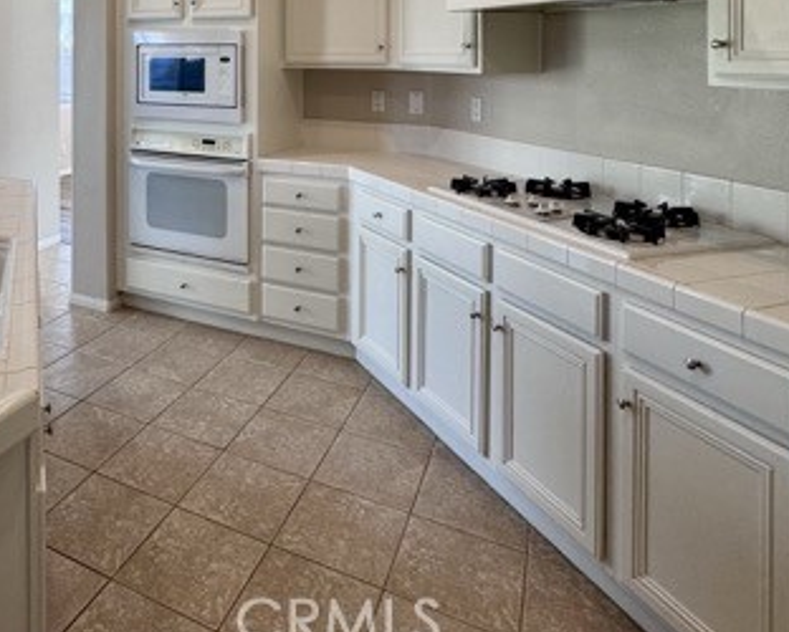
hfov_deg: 59.4
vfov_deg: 46.1
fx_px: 654
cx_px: 212
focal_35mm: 28
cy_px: 51
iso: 125
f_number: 2.2
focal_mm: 2.22
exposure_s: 1/120
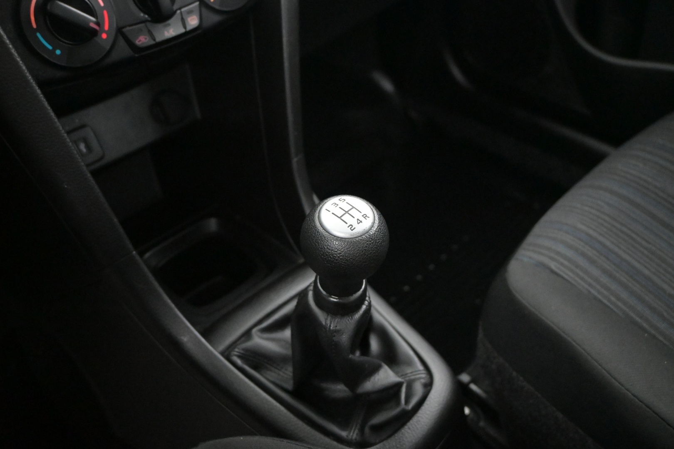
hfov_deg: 57.2
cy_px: 224
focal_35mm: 33
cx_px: 337
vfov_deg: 40.0
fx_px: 618
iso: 9000
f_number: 4
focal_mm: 22
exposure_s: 1/40
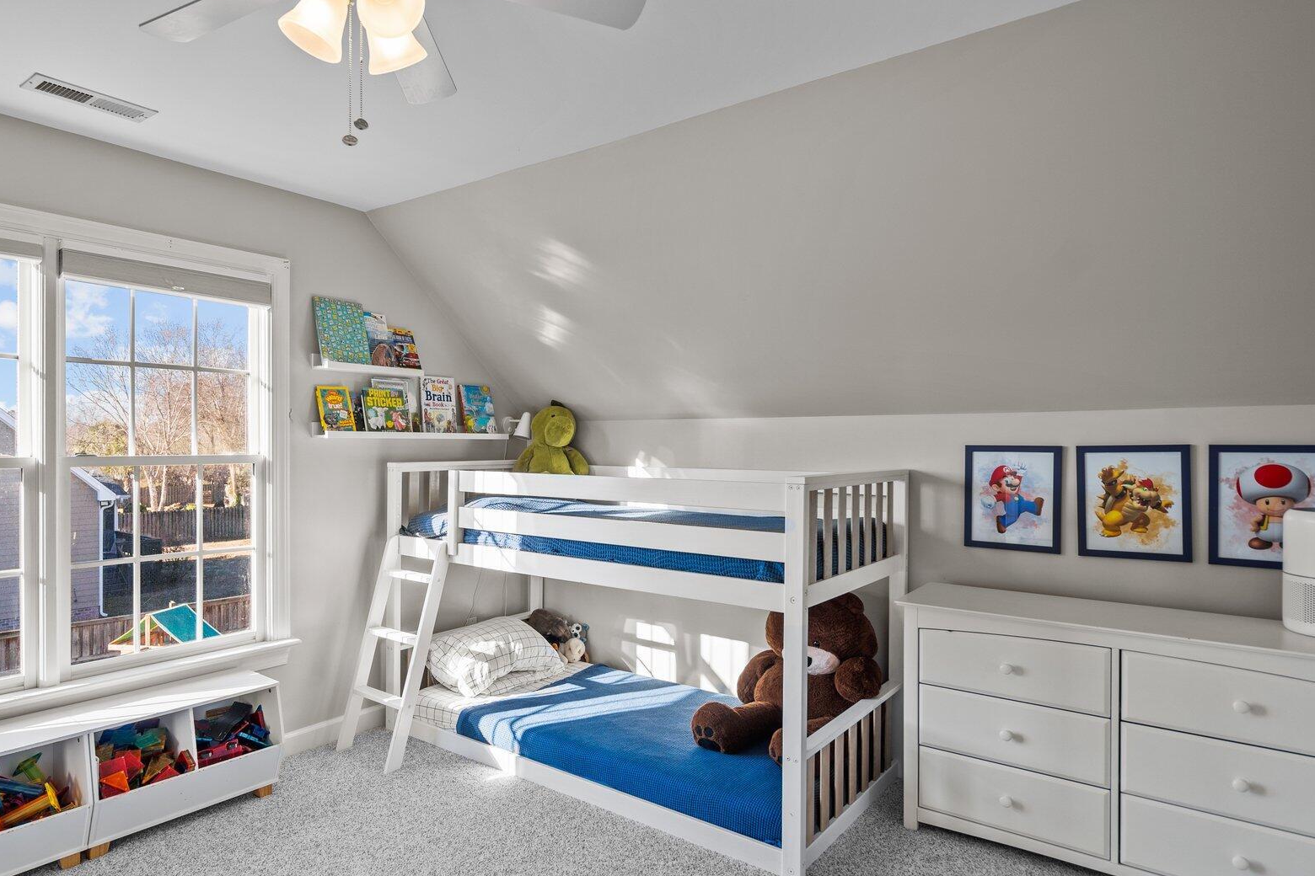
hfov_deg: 80.6
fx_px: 767
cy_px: 440
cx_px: 549
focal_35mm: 21
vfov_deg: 59.5
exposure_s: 1/50
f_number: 4
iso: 320
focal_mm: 16
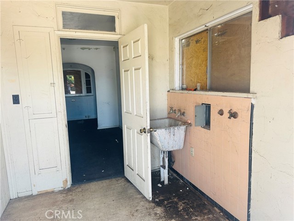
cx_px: 147
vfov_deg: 56.8
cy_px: 110
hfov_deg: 71.6
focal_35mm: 24
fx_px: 204
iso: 100
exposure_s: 1/121
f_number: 1.78
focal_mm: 6.86
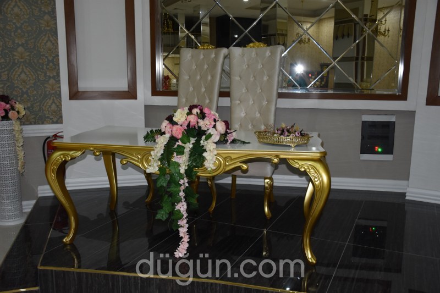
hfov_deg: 55.1
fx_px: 422
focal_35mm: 34
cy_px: 146
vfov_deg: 38.3
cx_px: 220
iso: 1000
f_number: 3.8
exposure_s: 1/60
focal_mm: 23
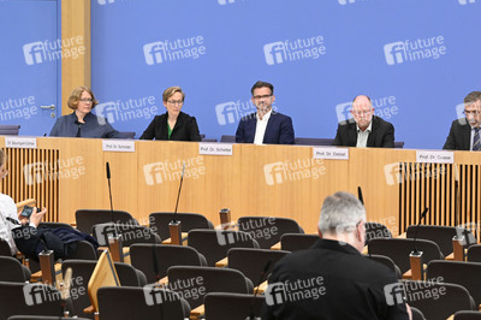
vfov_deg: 11.0
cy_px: 141
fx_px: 1655
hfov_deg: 16.5
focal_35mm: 124
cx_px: 263
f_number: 6.3
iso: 4000
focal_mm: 110
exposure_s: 1/400
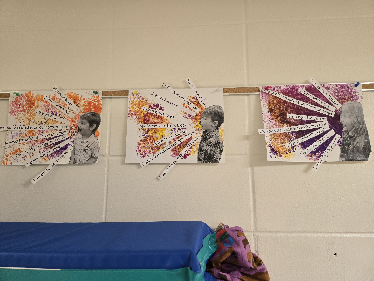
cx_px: 187
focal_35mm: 23
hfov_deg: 73.9
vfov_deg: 58.9
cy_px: 140
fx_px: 248
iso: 400
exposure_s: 1/120
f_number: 1.8
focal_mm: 5.4
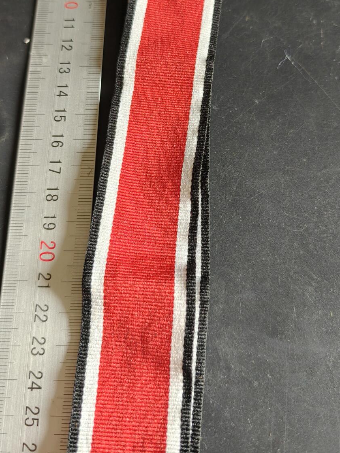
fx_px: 485
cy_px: 160
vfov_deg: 49.5
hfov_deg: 38.6
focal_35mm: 37
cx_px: 182
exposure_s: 1/100
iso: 640
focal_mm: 6.06
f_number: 1.6
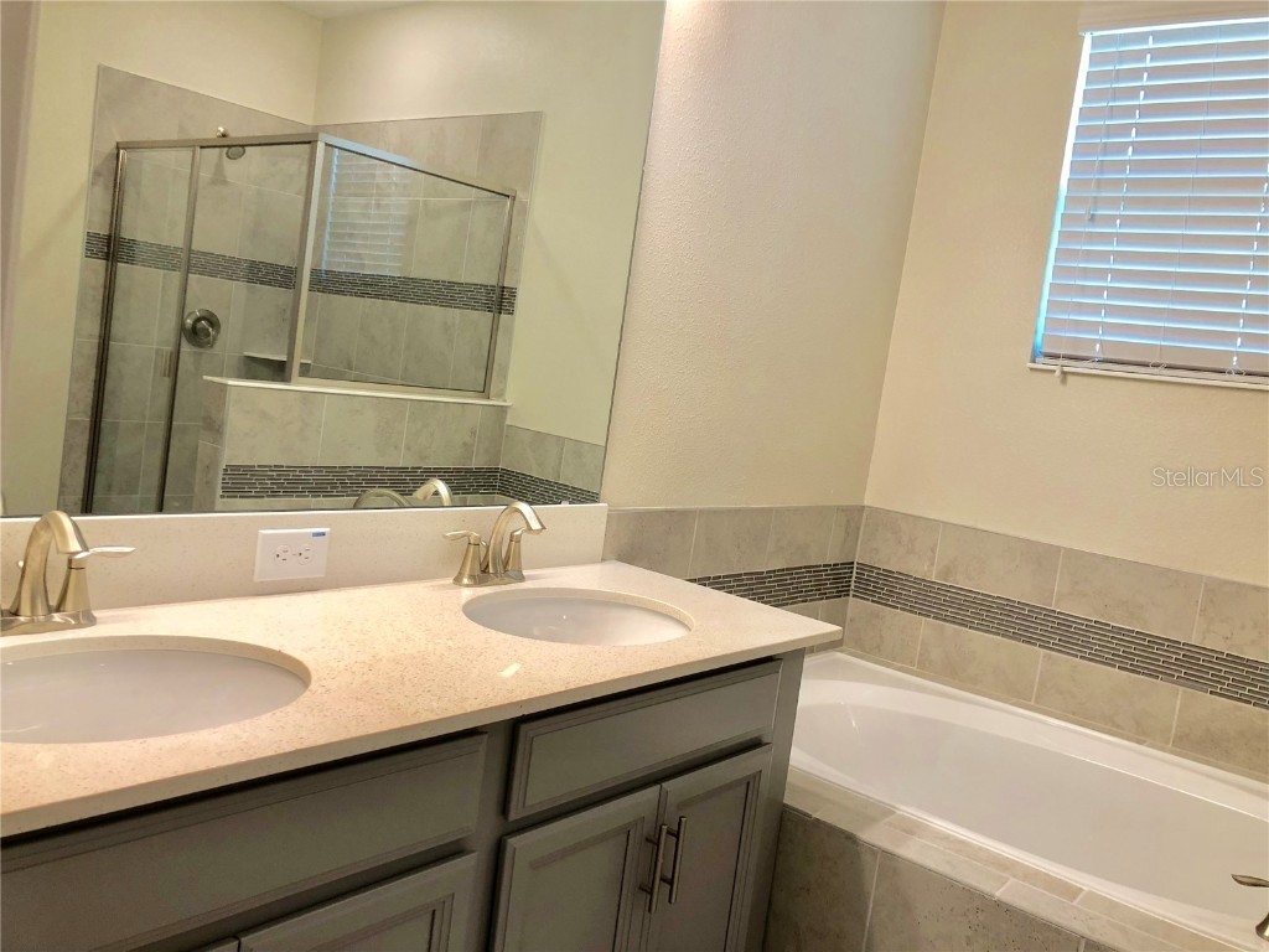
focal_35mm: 28
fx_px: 1026
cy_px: 476
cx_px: 634
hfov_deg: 63.4
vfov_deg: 49.7
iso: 25
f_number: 1.8
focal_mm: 4
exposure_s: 1/40
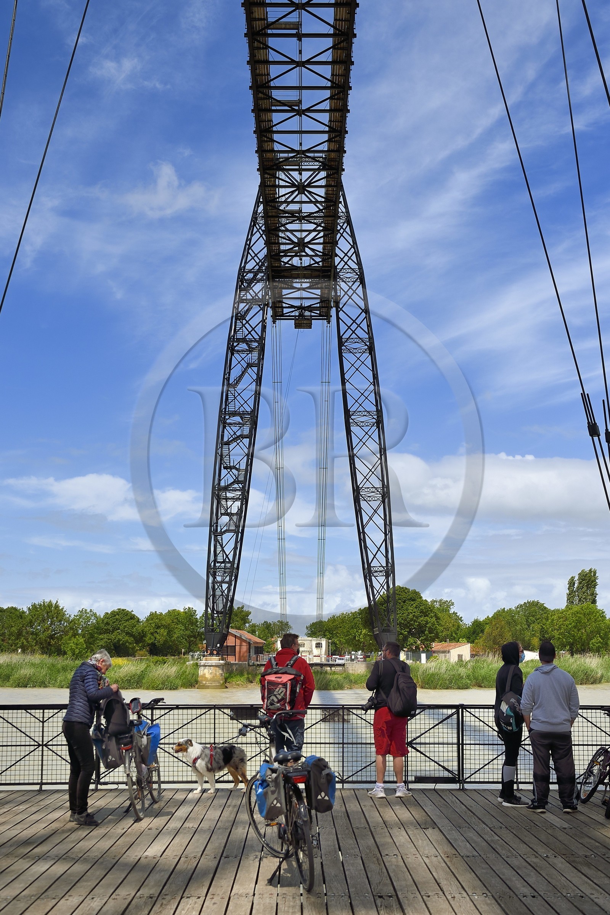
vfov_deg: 48.5
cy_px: 458
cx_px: 305
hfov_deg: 33.4
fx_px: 1017
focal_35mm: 40
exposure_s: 1/1600
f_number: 6.3
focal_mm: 40
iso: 200
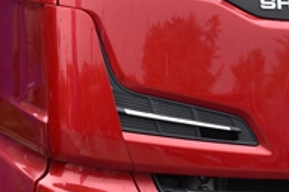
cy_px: 34
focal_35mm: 153
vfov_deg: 8.9
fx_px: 1227
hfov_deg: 13.4
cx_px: 174
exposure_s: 1/200
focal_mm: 35
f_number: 7.1
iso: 400
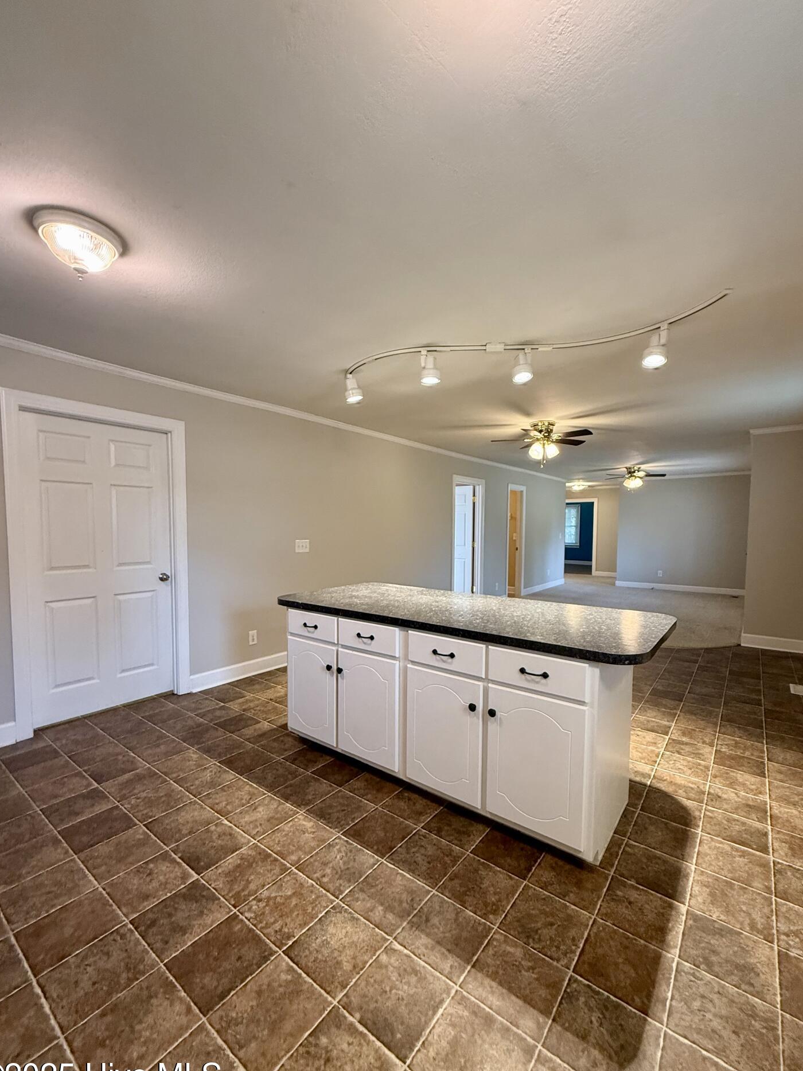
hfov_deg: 81.7
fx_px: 464
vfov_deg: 98.1
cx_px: 407
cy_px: 554
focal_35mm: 15
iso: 320
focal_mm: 2.22
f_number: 2.2
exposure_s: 1/60
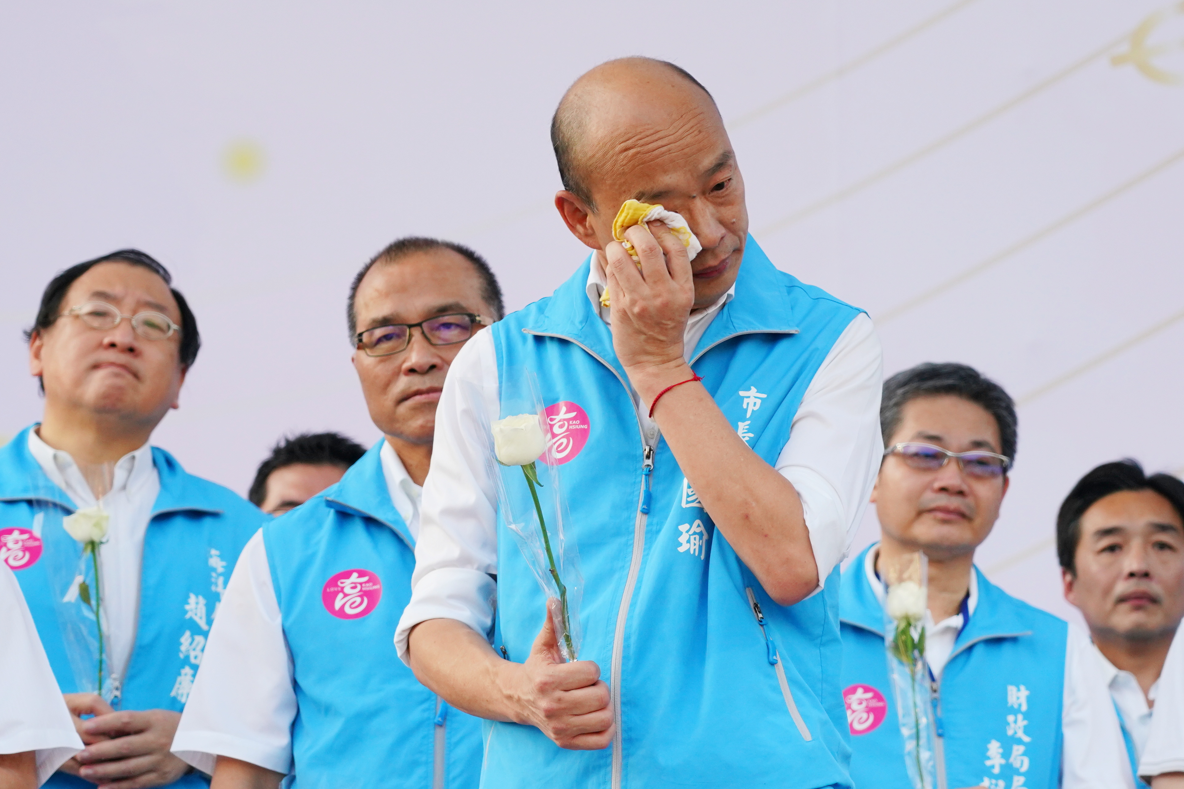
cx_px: 664
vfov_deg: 6.5
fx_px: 6906
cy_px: 390
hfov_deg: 9.8
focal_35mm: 210
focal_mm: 105
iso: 800
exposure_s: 1/800
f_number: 5
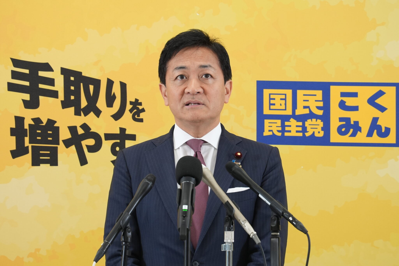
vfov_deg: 4.6
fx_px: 3324
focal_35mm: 300
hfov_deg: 6.9
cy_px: 133
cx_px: 200
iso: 1600
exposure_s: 1/125
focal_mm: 200
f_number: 5.6
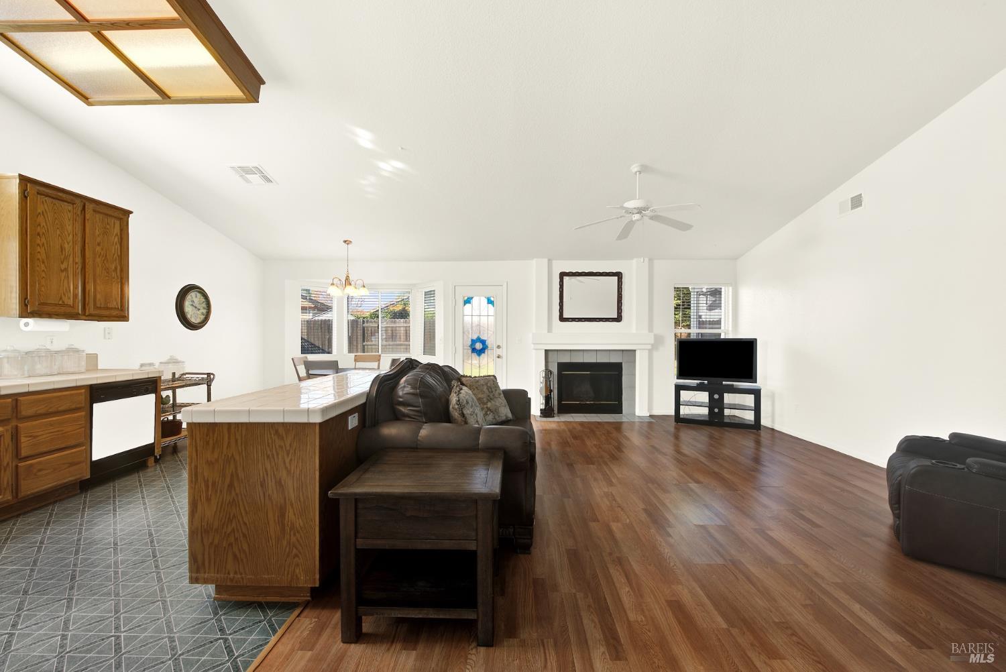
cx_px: 503
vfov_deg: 81.3
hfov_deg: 104.2
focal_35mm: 14
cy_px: 336
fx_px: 391
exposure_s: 1/15
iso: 100
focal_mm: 14
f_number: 14
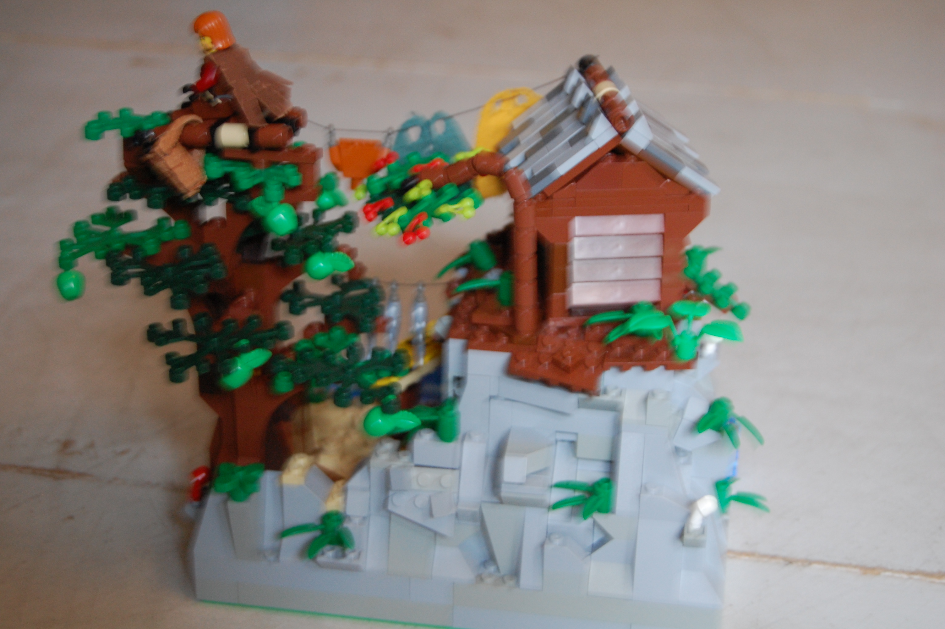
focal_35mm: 69
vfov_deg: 19.7
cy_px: 314
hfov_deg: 29.3
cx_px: 472
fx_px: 1810
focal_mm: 46
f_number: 5.3
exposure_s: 1/13
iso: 800
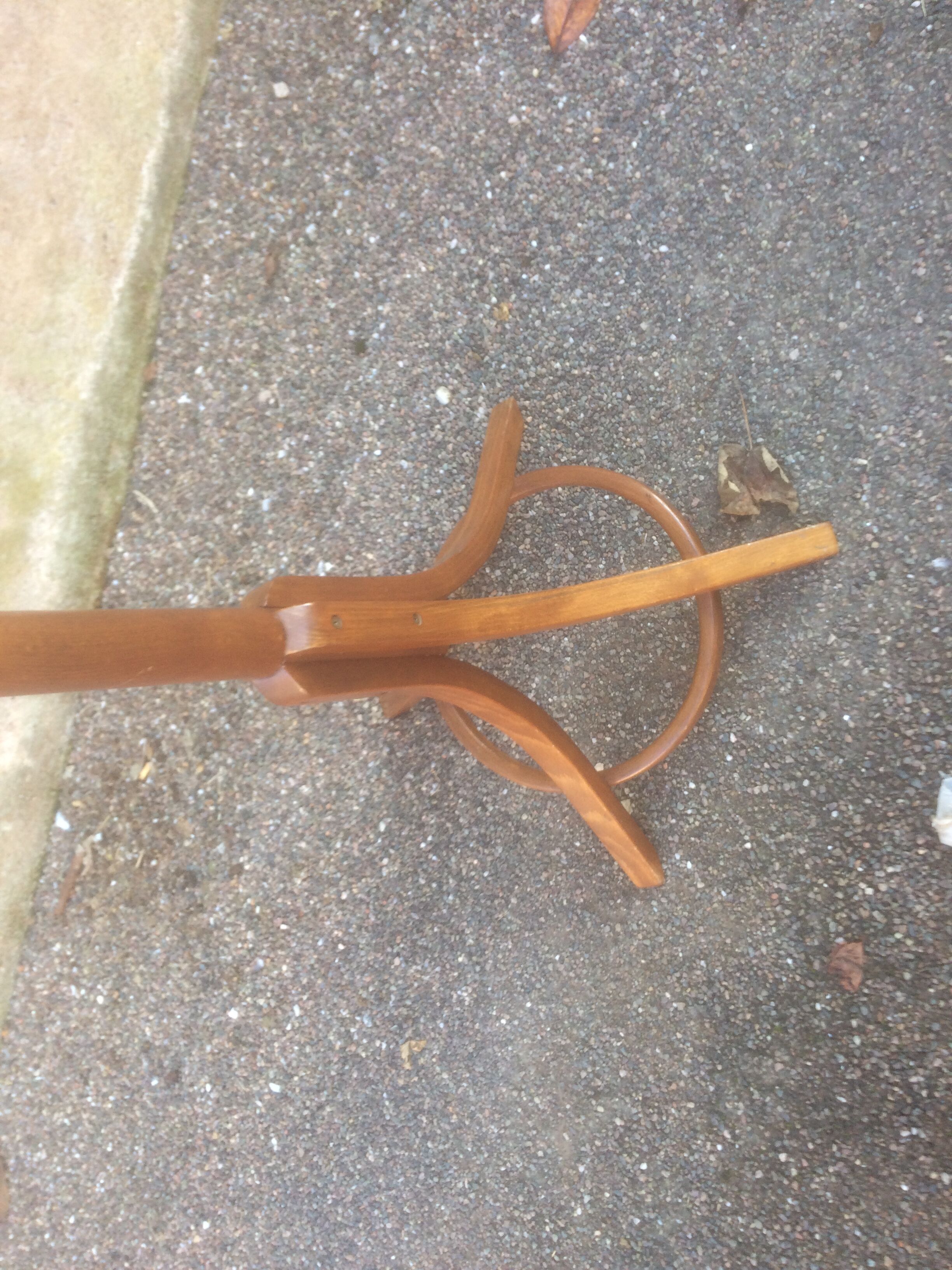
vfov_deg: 61.7
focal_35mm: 29
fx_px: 1063
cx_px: 476
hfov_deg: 48.2
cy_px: 635
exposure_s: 1/50
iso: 40
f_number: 2.2
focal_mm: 4.15
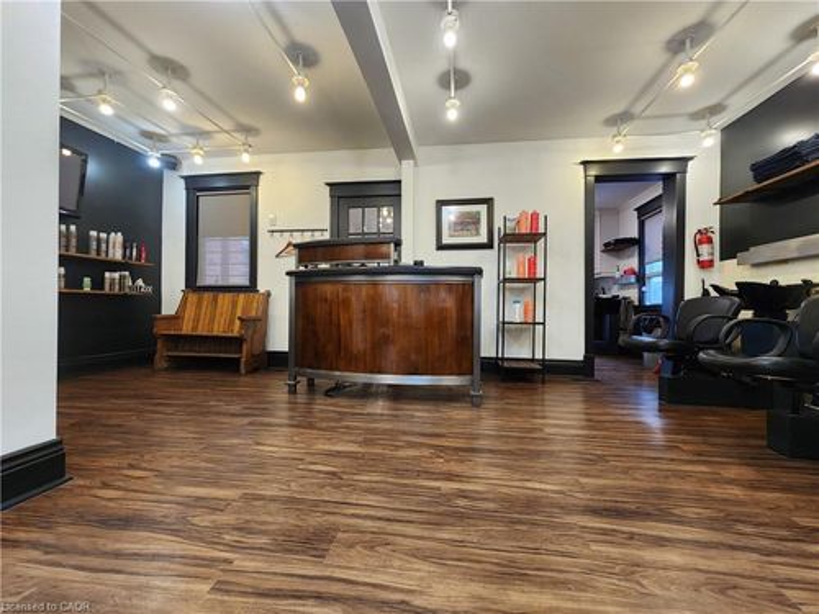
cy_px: 307
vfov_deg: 89.9
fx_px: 308
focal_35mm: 13
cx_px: 410
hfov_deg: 106.2
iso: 200
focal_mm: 2.2
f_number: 2.2
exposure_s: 1/60
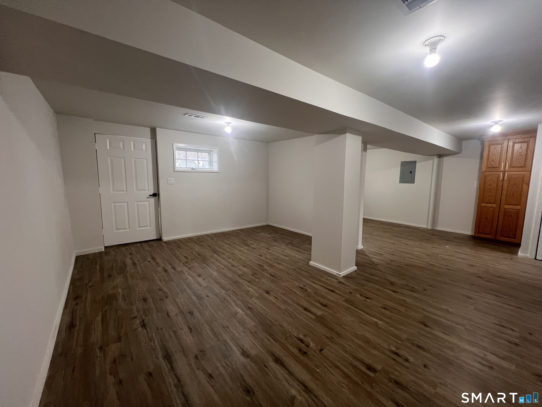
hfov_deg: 106.2
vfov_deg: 89.9
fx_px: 204
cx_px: 271
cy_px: 204
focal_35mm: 13
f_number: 1.8
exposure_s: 1/60
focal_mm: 1.57
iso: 160
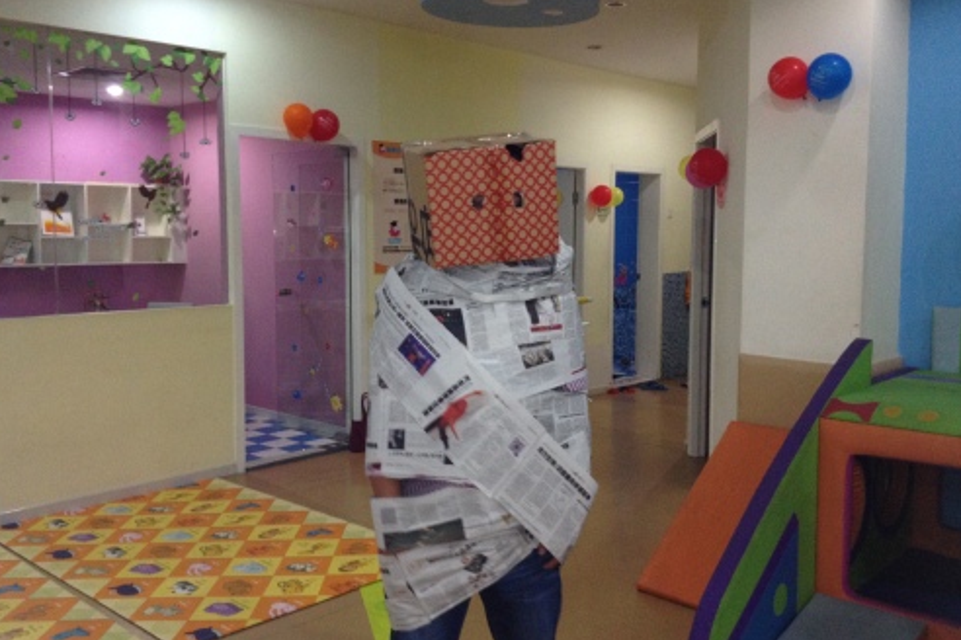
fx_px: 988
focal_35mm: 37
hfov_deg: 51.9
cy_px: 300
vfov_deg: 35.9
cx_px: 482
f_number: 2.4
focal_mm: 4.28
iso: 200
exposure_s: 1/16
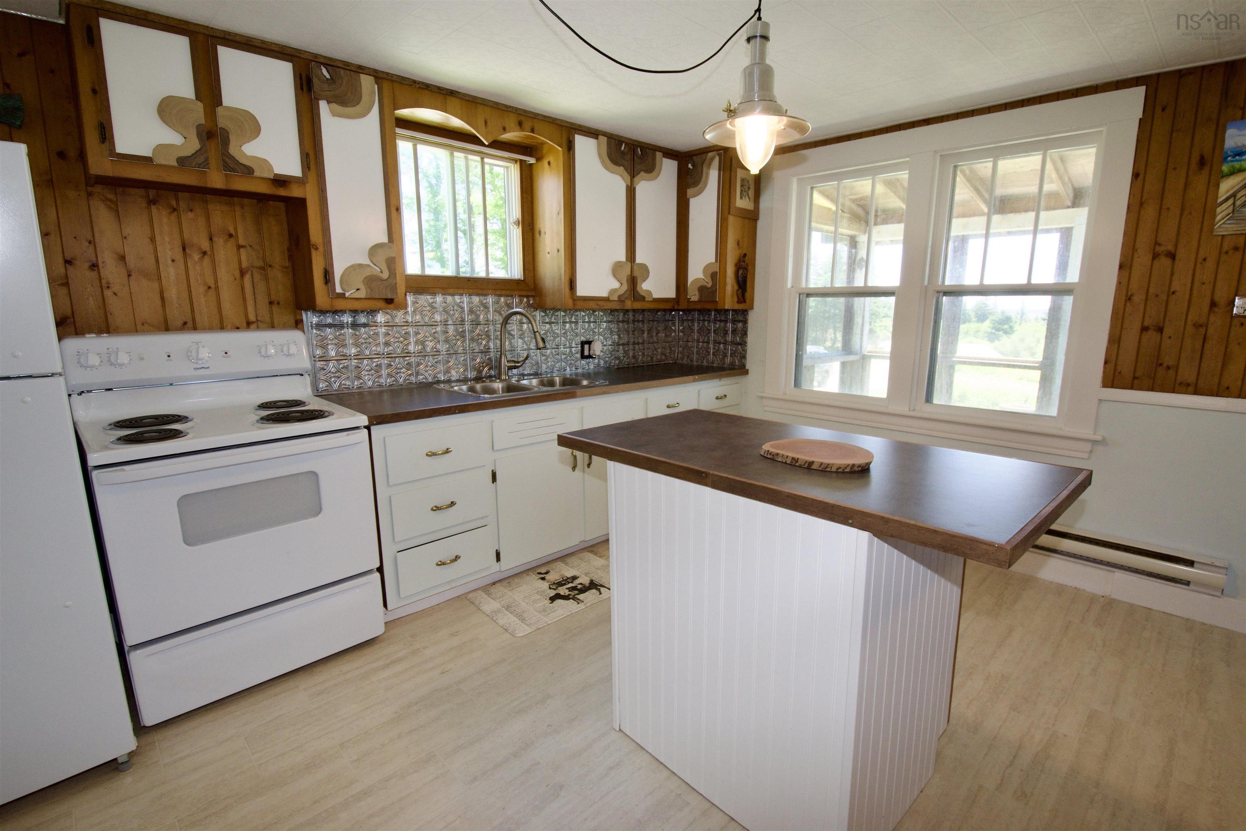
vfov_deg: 72.1
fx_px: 571
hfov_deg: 95.0
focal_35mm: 16
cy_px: 416
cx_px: 623
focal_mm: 11
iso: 500
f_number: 7.1
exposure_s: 1/60
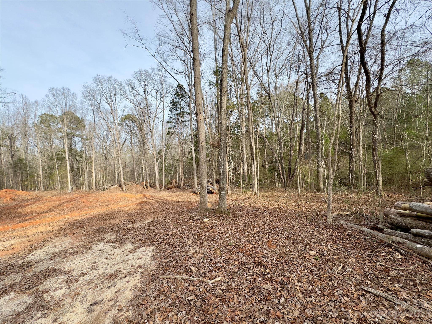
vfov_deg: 85.7
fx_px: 175
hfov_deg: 102.1
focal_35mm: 14
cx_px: 216
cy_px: 162
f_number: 2.2
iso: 40
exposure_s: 1/600
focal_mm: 2.22
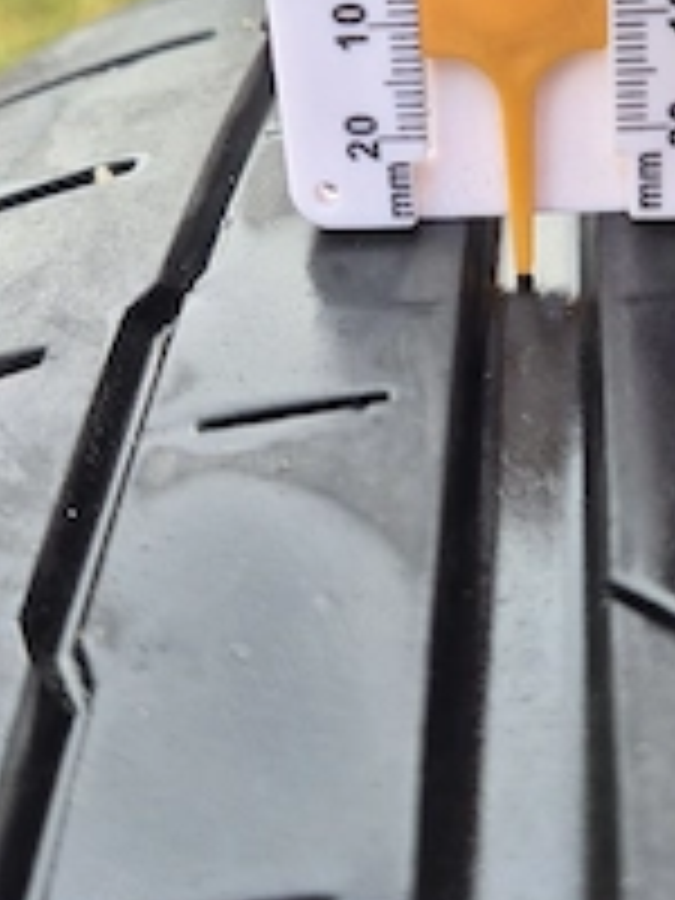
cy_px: 320
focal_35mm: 46
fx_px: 1196
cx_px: 446
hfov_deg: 31.3
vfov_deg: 40.8
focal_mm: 5.4
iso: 25
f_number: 1.8
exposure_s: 1/189
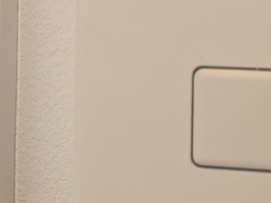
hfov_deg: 9.9
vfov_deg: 7.8
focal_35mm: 190
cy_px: -16
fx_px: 1486
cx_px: -194
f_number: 1.89
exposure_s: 1/30
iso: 88
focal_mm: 5.43
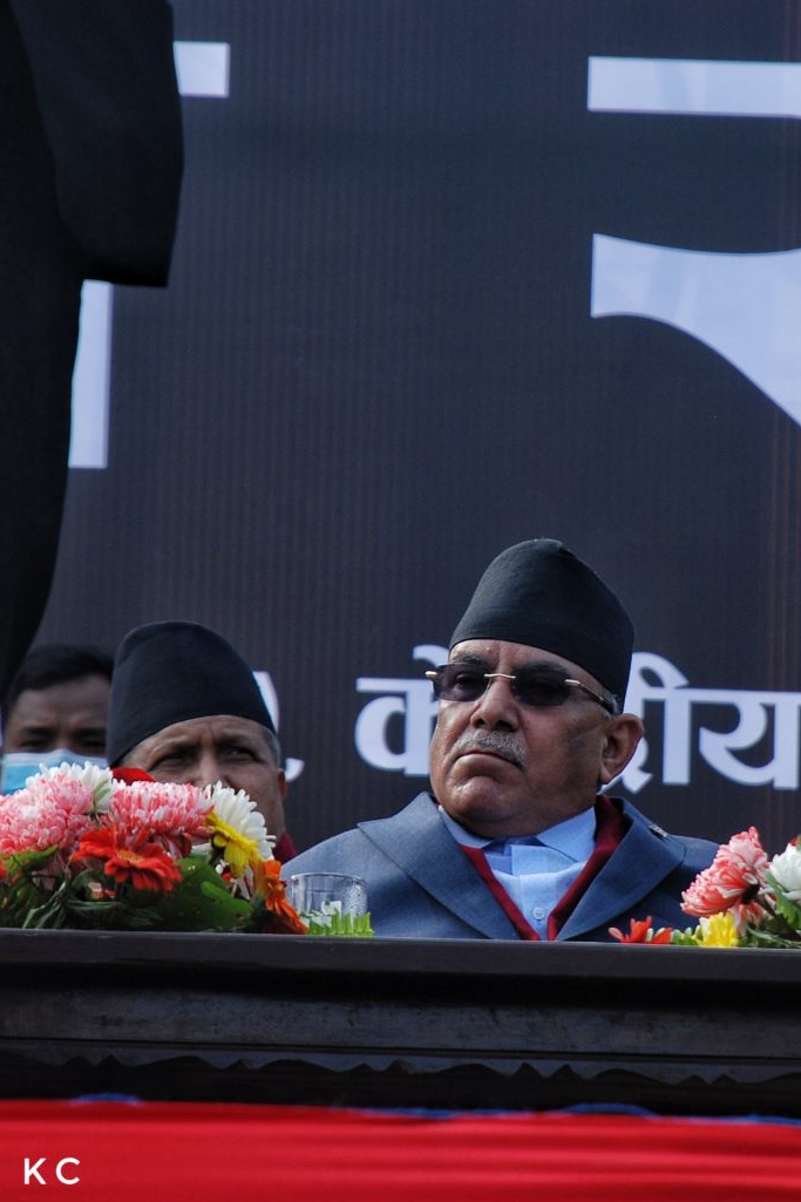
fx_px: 6009
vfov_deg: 11.4
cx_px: 549
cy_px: 600
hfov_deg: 7.6
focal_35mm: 180
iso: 200
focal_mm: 80
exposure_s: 1/200
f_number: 7.1
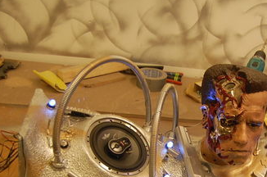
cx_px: 228
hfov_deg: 35.9
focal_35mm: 53
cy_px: 157
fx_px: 392
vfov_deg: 24.7
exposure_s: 1/30
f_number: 3.5
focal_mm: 18
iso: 720
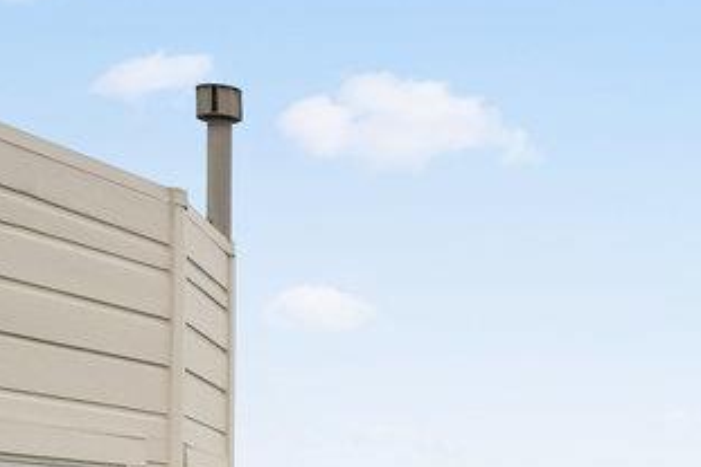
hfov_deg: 19.2
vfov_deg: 15.9
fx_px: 1614
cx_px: 1224
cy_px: 546
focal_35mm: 83
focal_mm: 21.5
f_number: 6.3
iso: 640
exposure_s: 1/4000
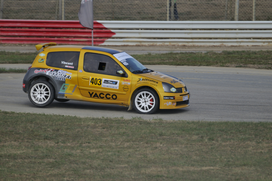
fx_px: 3396
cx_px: 136
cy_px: 90
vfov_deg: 3.0
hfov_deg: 4.6
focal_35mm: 450
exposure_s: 1/1000
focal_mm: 300
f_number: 5.6
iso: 200
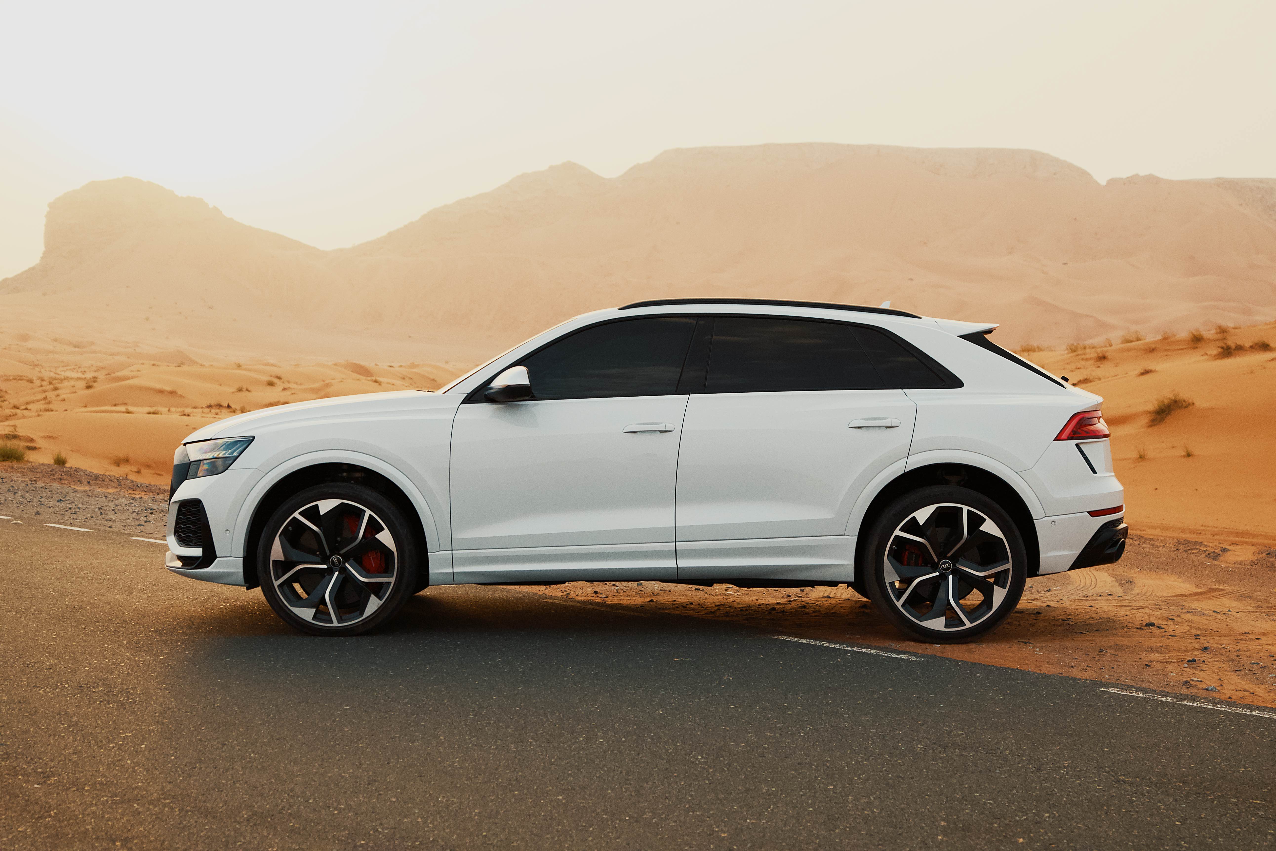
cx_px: 638
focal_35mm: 52
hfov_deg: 38.2
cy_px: 426
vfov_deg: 26.0
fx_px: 1843
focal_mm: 35
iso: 1250
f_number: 2.8
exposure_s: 1/100
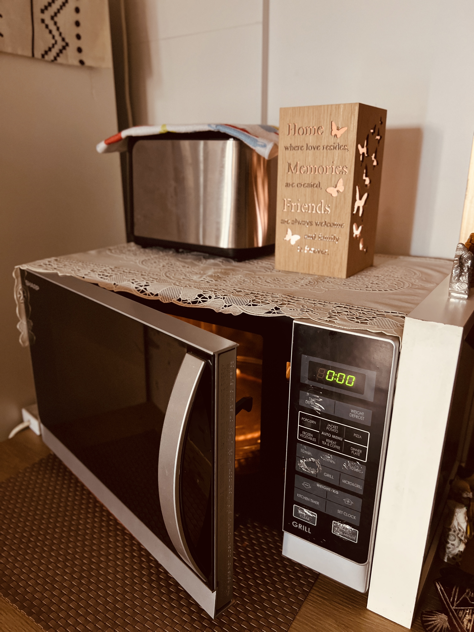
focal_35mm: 26
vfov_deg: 67.3
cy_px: 316
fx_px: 475
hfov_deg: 53.1
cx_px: 237
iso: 400
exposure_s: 1/33
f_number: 1.5
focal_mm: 5.7
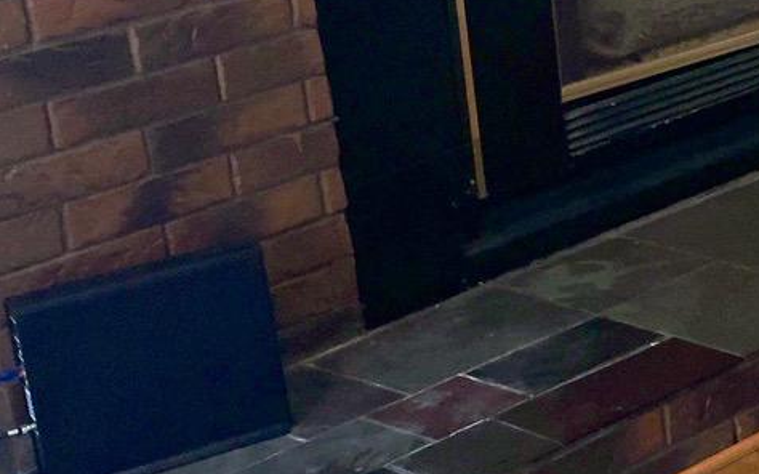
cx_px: 1638
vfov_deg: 11.7
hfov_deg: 14.6
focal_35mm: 110
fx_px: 2275
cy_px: -48
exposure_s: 1/60
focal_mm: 6.76
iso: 50
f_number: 1.78
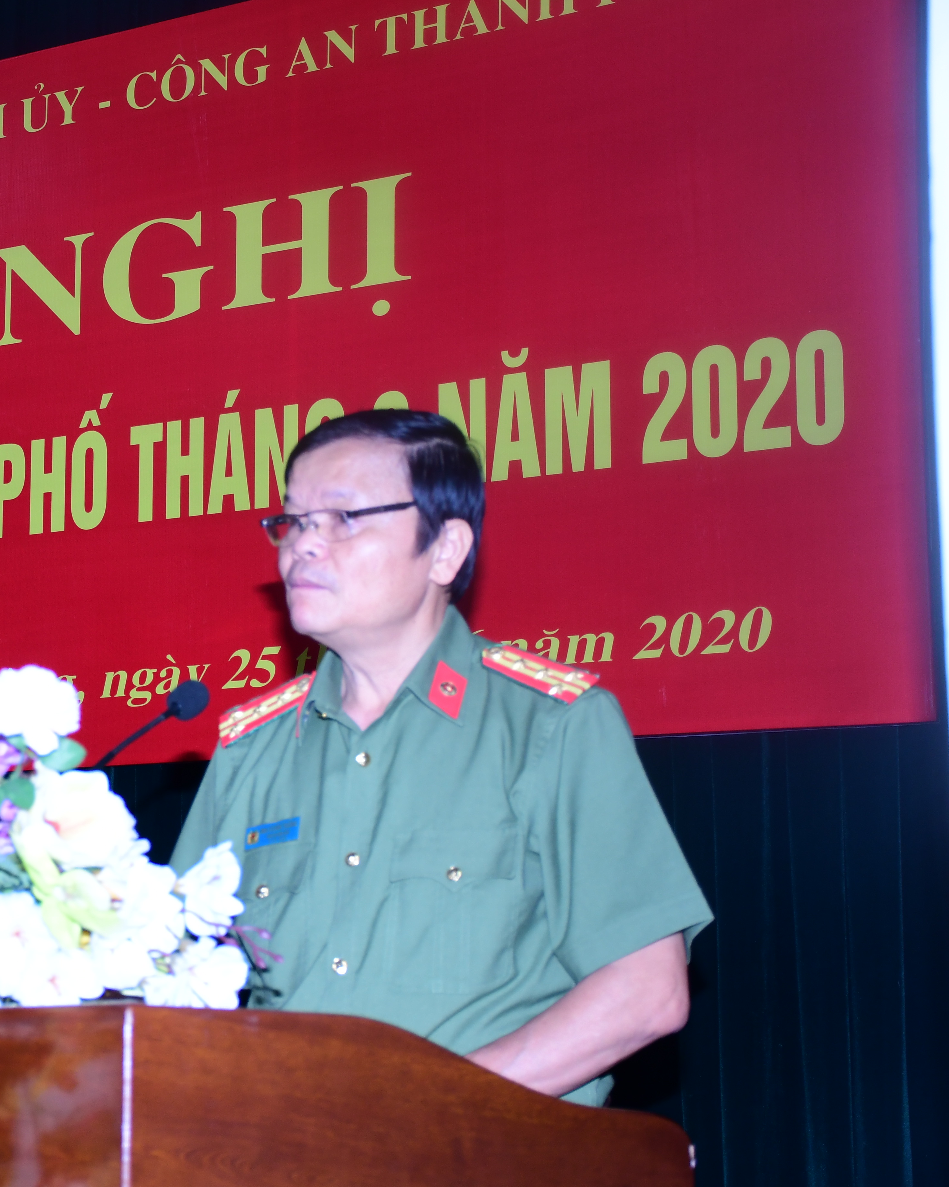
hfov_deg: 20.0
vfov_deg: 25.5
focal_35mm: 75
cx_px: 59
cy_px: 594
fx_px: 2623
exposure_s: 1/200
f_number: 4.2
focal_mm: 35
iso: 500
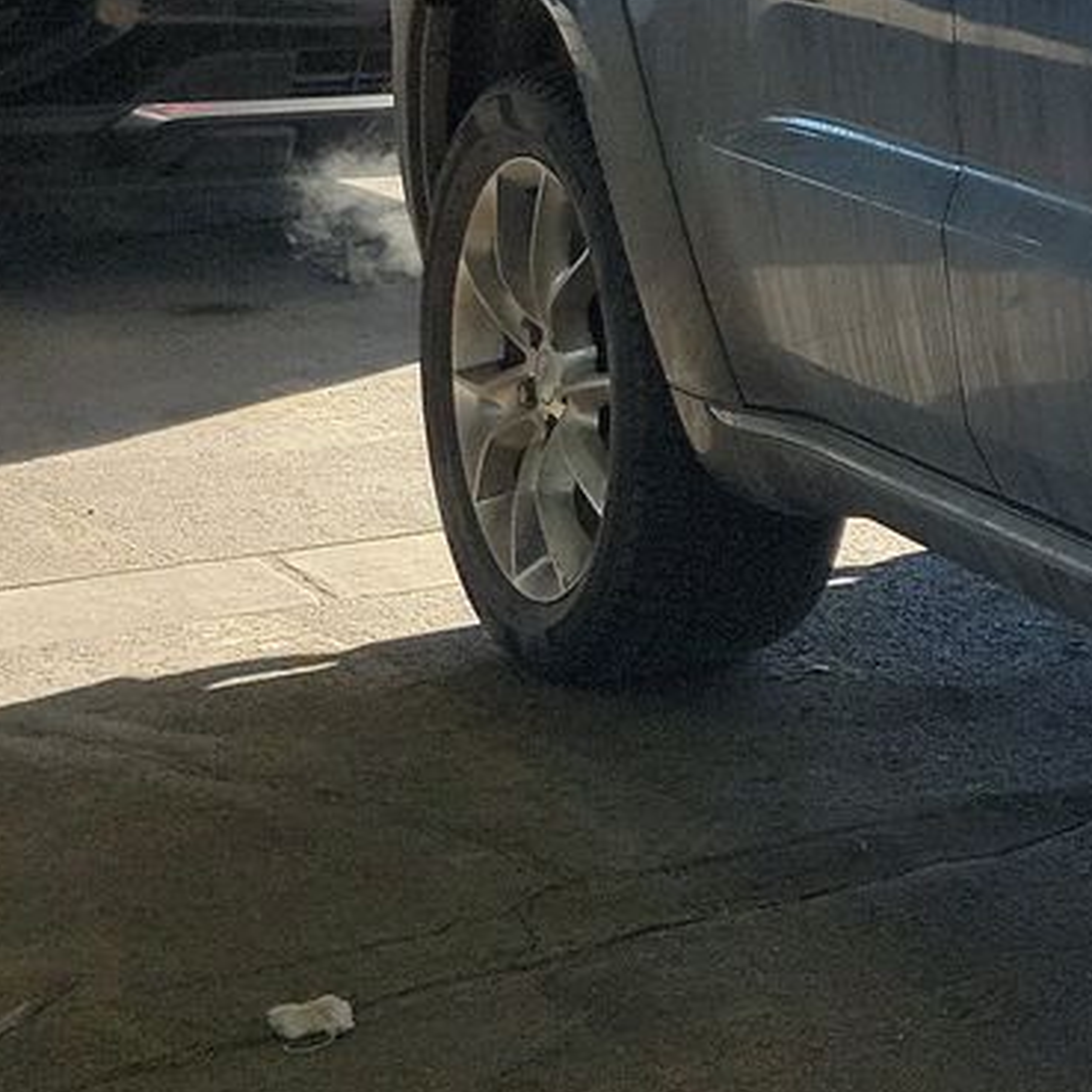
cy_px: 47
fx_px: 3284
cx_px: 2344
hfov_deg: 14.7
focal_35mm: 92
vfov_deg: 18.5
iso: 50
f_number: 1.8
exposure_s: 1/193
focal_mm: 6.7
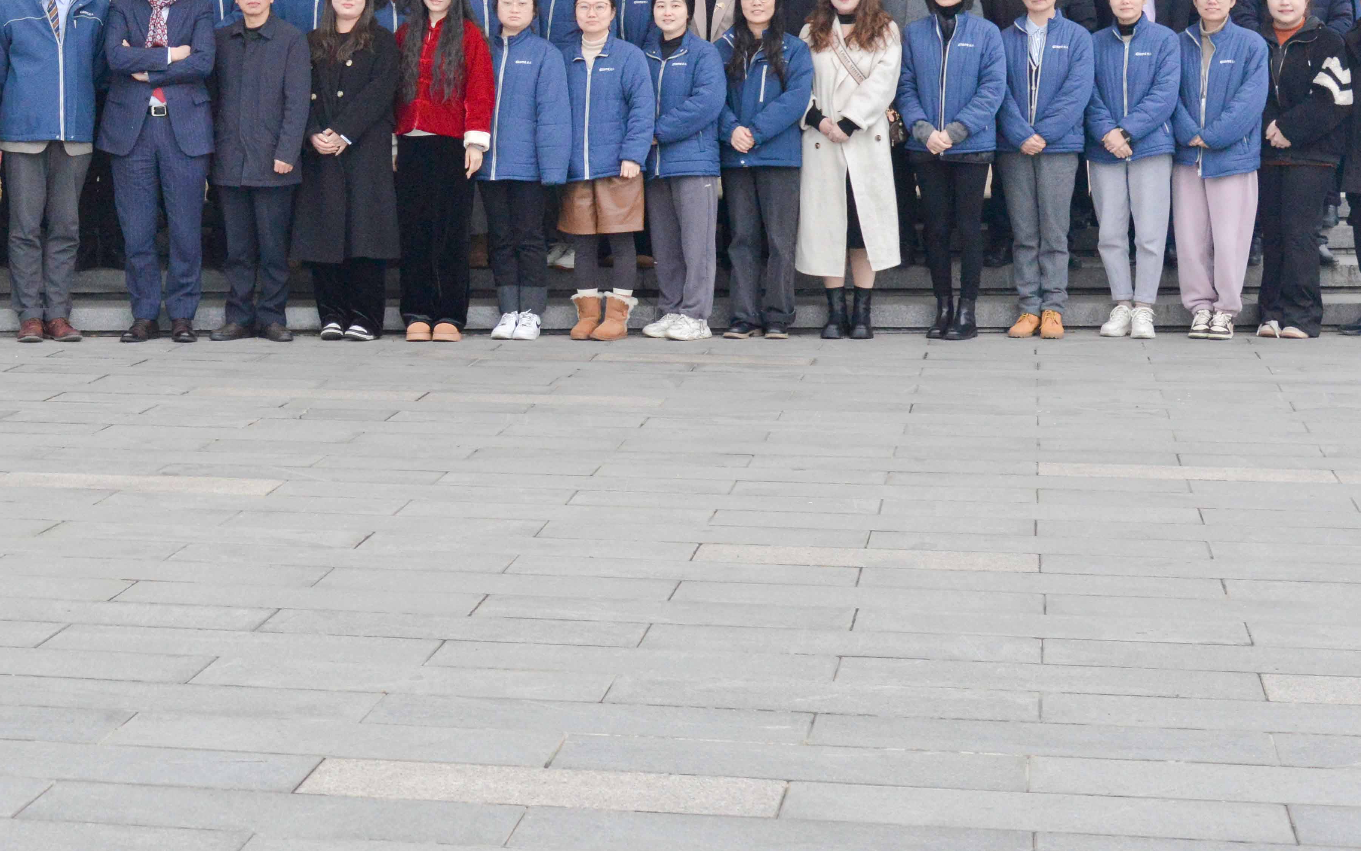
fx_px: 2930
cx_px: 109
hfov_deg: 25.3
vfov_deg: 16.4
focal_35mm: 79
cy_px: 152
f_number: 6.3
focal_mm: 38
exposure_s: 1/100
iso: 1800
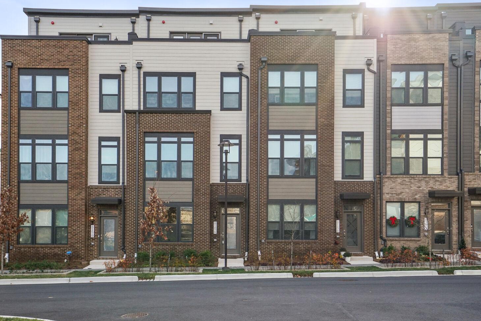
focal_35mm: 39
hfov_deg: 49.5
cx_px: 221
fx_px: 521
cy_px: 176
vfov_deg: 34.2
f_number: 9
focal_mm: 33
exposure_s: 1/640
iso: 640
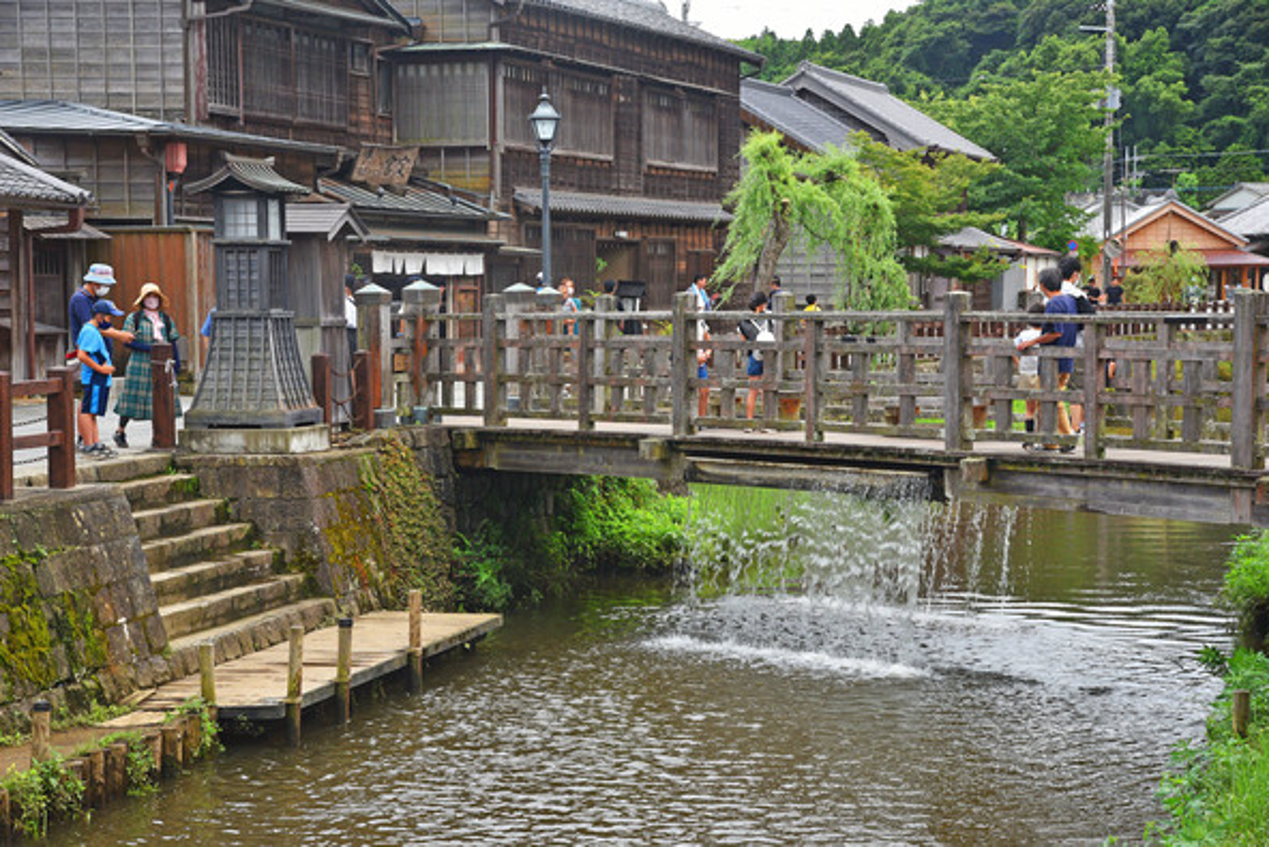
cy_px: 424
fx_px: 2750
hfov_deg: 26.0
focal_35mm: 78
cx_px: 634
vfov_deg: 17.5
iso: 900
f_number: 11
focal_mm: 78
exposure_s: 1/125
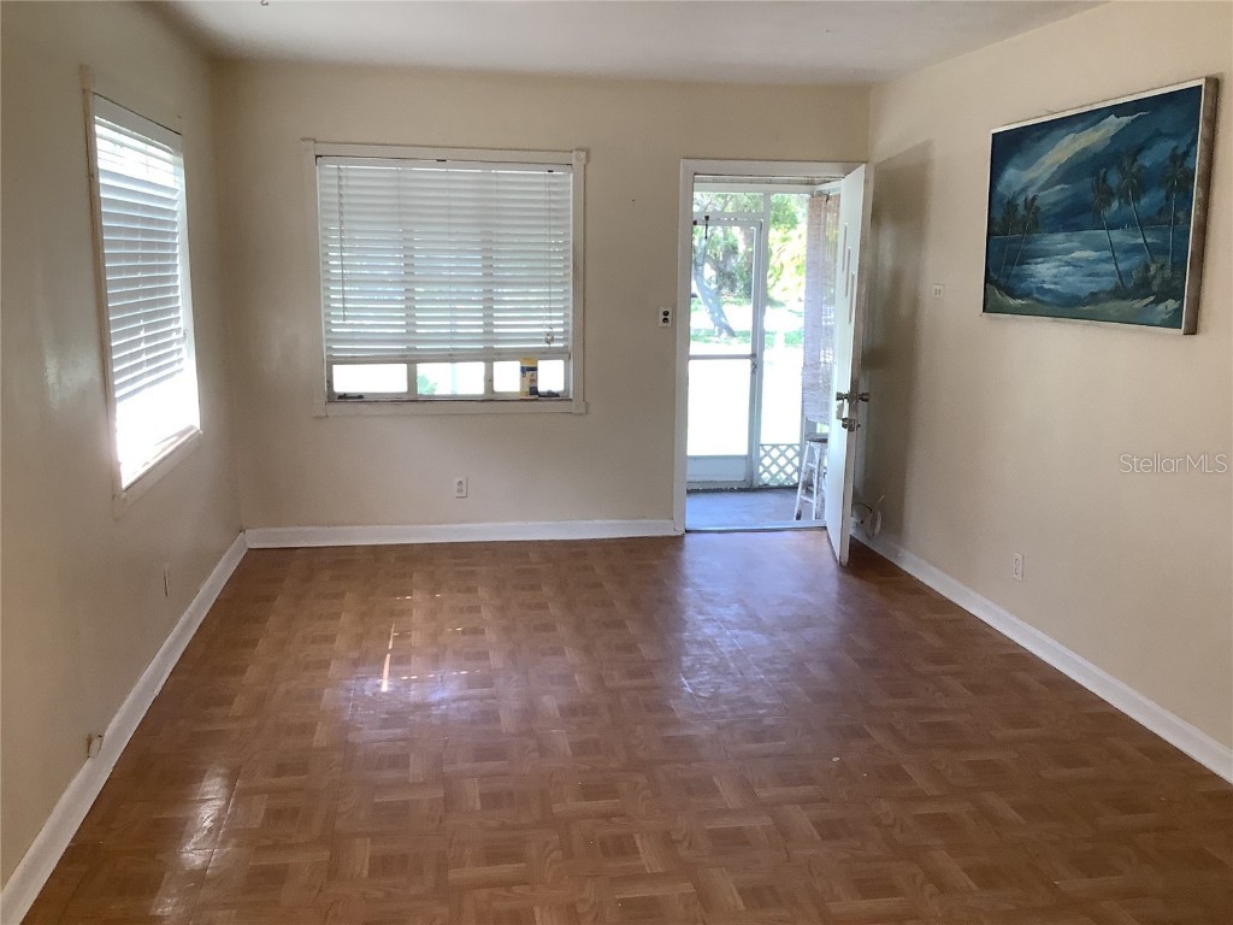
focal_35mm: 31
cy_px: 462
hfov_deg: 58.4
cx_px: 616
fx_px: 1104
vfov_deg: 45.4
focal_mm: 3.3
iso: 80
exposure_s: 1/120
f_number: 2.4
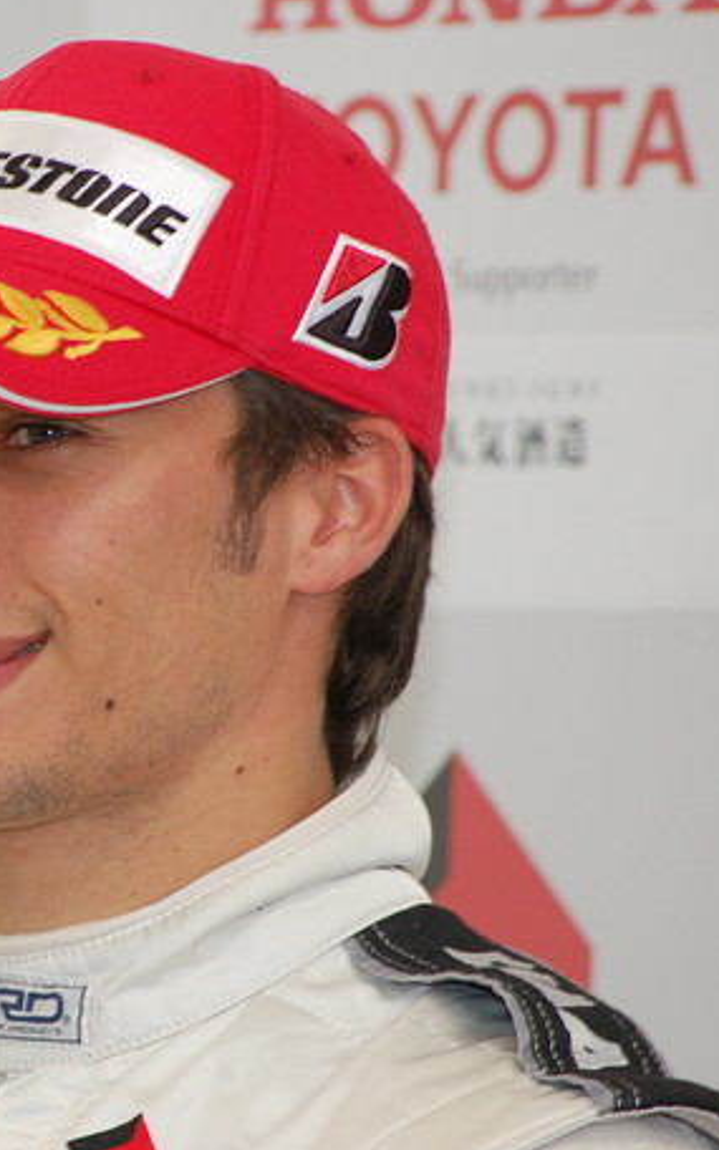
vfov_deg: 4.3
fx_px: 15174
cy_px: 572
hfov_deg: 2.7
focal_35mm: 484
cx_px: -71
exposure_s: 1/90
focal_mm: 200
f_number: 8
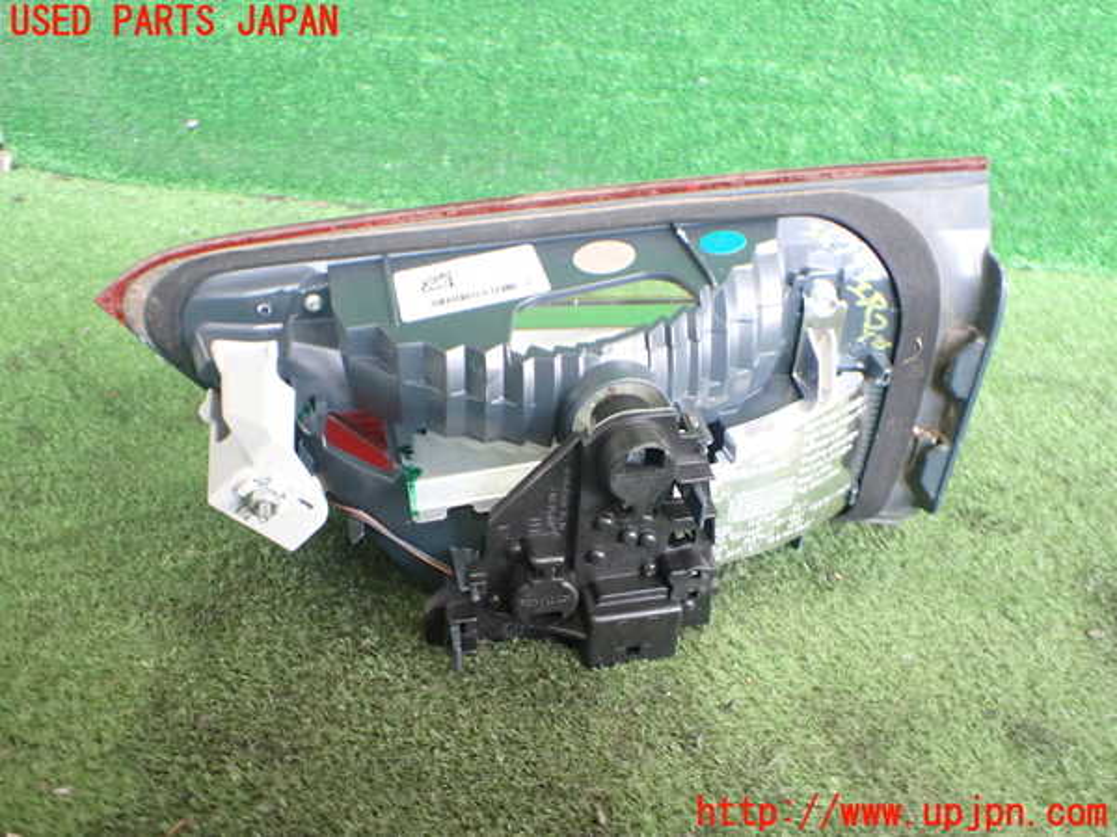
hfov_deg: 60.0
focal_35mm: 30
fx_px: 968
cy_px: 418
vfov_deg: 46.8
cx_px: 558
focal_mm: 5.4
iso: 800
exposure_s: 1/80
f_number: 2.3
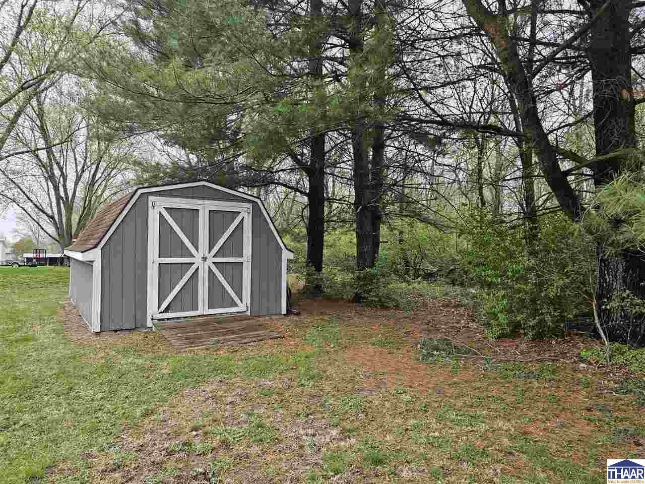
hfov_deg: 73.9
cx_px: 322
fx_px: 429
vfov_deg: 58.9
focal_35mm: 23
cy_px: 242
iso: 80
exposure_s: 1/207
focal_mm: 6.3
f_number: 1.7
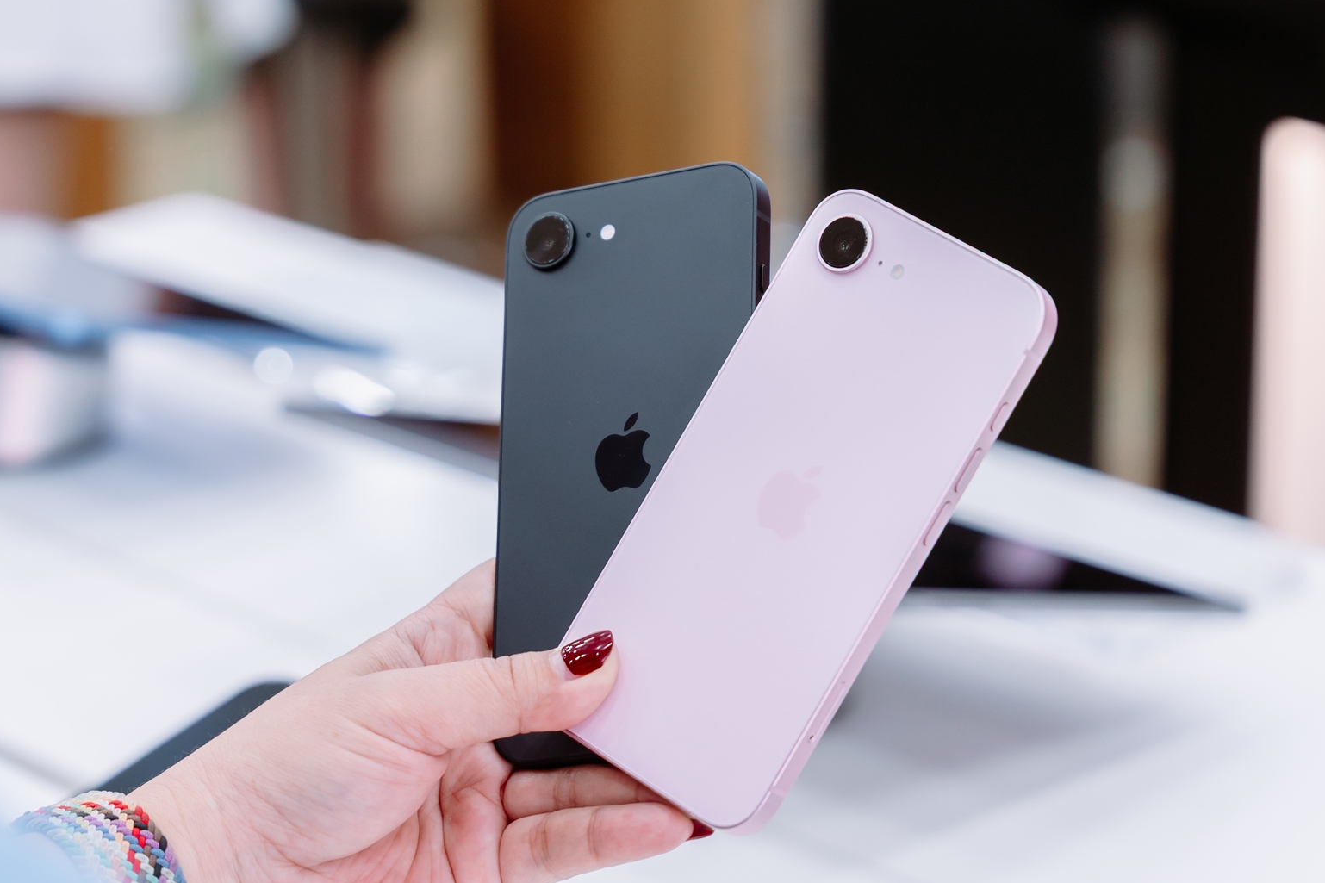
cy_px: 490
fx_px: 3349
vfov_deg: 15.0
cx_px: 638
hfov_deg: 22.4
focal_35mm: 91
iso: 500
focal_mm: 70
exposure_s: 1/160
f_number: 3.2
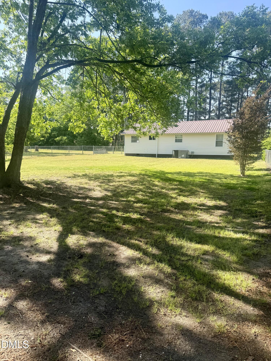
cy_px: 180
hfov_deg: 56.8
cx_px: 136
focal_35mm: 24
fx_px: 251
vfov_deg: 71.6
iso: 80
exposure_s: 1/1060
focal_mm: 6.76
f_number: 1.78
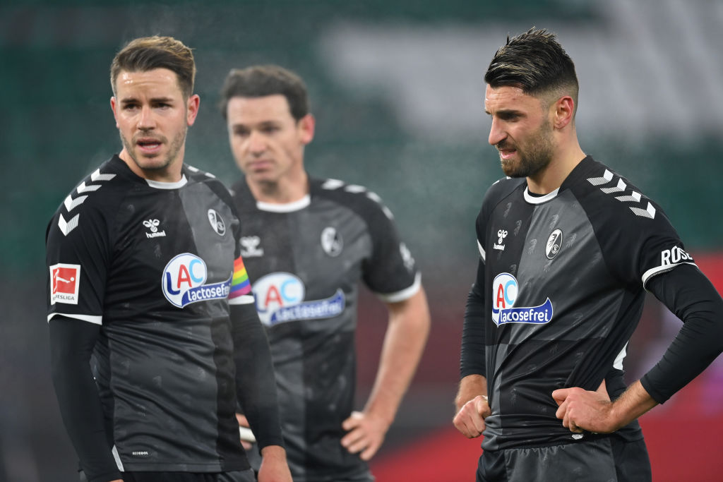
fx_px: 12051
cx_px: 362
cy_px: 241
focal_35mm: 600
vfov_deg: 2.3
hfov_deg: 3.4
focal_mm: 600
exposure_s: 1/1250
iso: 2500
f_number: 4
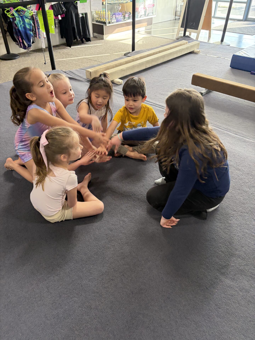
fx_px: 255
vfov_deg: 67.3
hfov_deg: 53.1
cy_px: 170
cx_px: 128
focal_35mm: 26
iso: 200
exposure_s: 1/60
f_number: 1.6
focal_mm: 5.96
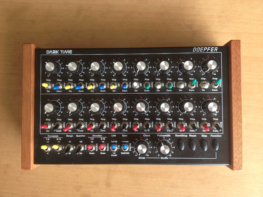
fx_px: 266
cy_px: 98
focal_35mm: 35
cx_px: 132
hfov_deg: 52.6
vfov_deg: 40.7
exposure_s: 1/60
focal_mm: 4.28
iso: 50
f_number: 2.4
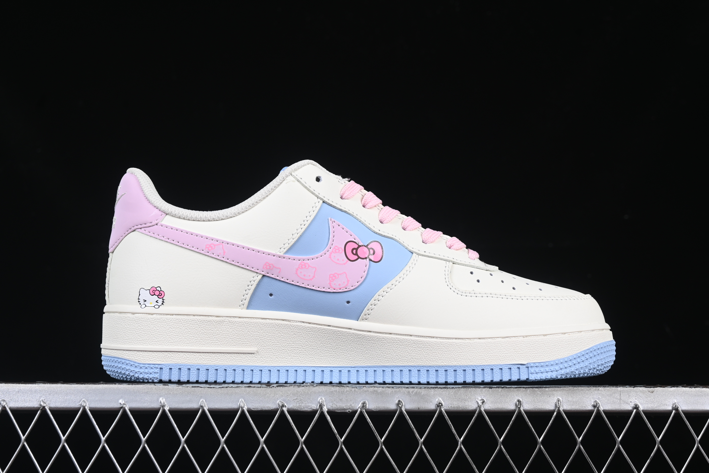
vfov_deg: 18.2
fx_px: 1477
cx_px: 354
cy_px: 236
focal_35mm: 75
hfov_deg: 27.0
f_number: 8
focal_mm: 50
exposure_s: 1/80
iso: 160
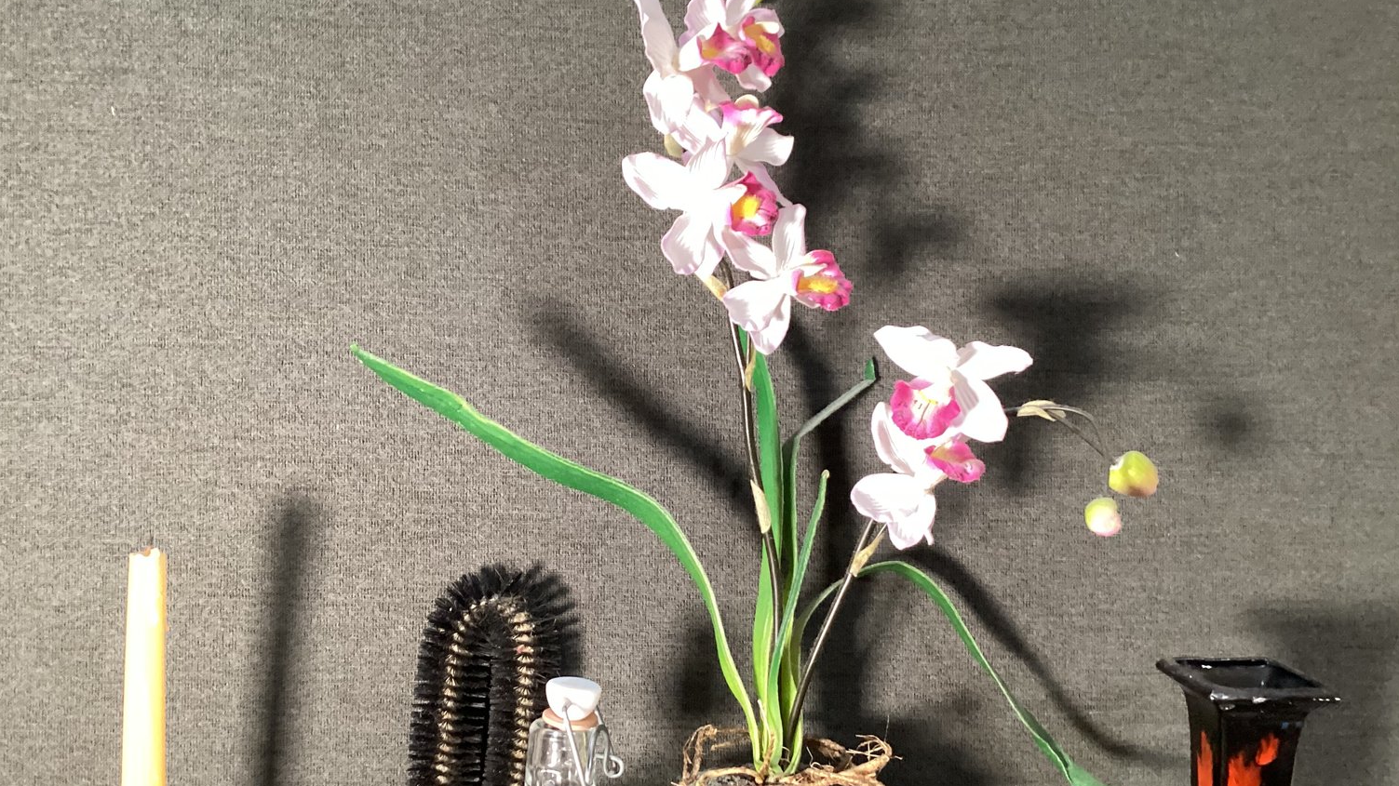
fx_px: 1261
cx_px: 700
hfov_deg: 58.0
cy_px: 397
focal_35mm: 34
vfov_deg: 34.6
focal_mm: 3.3
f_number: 2.4
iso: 200
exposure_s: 1/50
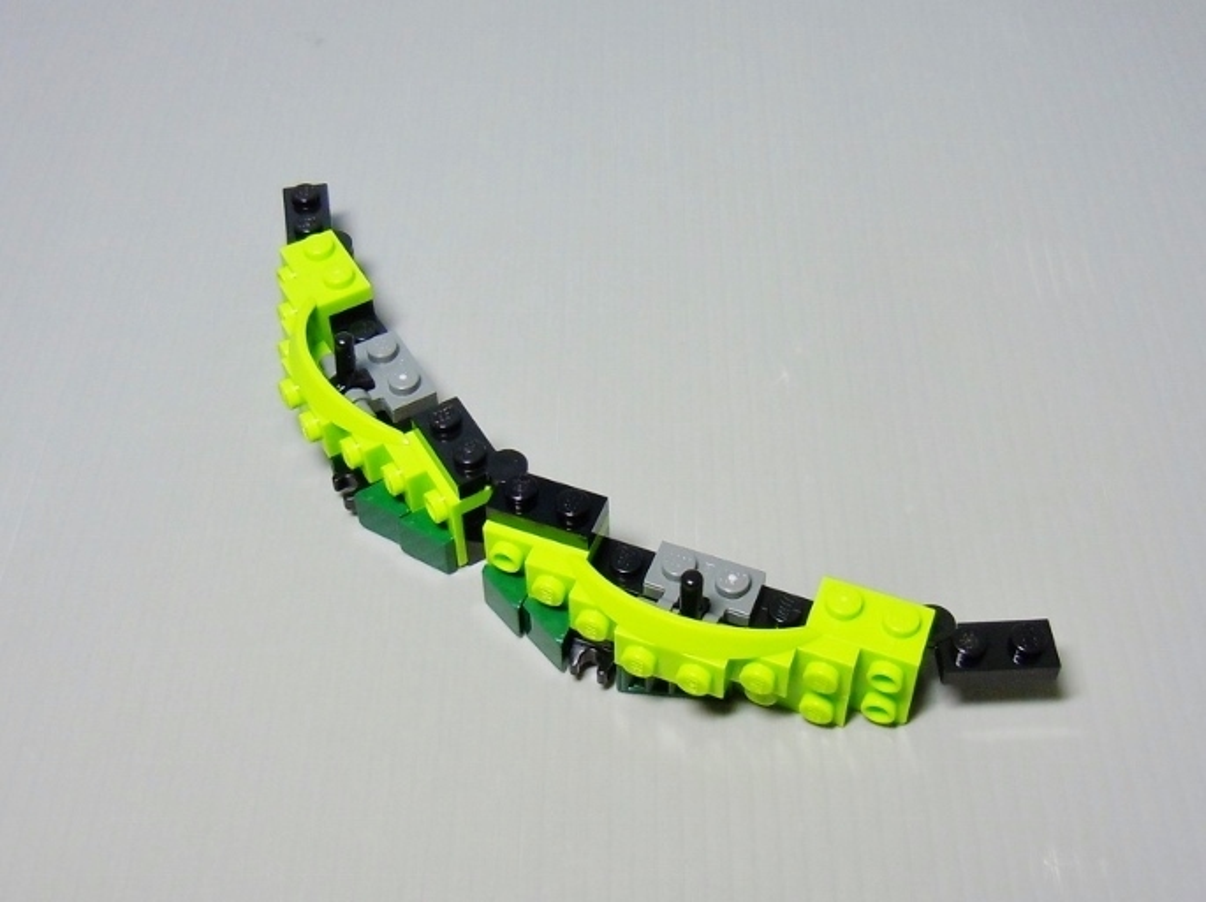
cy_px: 451
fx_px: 1044
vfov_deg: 46.7
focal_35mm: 30
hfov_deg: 60.0
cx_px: 603
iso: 200
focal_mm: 5.4
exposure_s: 1/20
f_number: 3.5
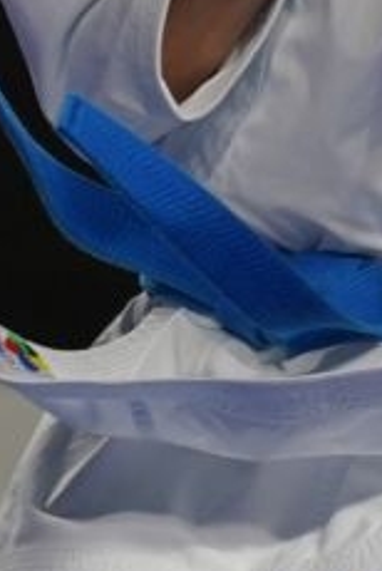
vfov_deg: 1.3
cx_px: 469
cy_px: 310
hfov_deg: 0.9
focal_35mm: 1562
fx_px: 24785
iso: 400
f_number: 2.8
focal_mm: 200
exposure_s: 1/500
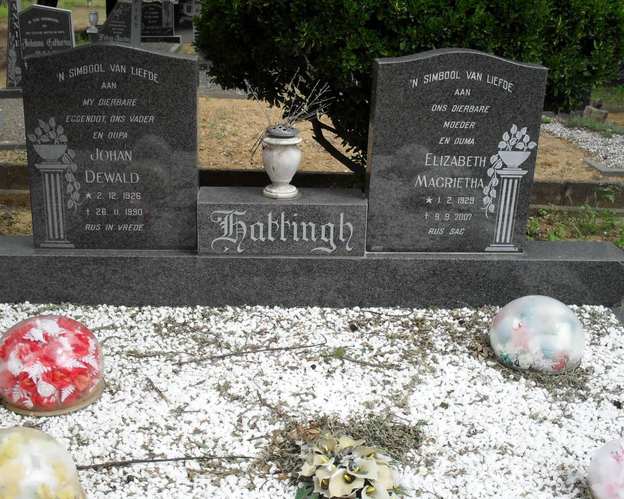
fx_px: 812
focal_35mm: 44
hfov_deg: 42.0
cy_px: 250
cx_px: 291
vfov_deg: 34.1
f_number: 3.6
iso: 100
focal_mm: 7.5
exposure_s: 1/250
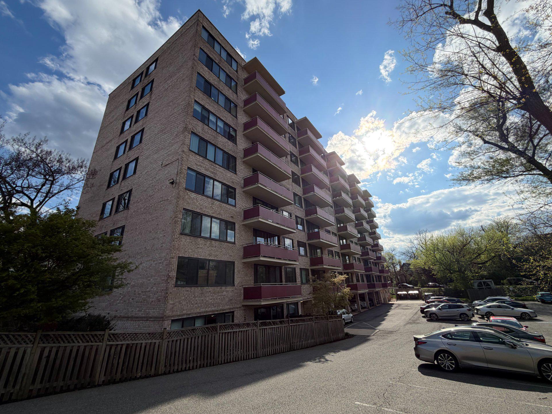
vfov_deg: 81.7
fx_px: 239
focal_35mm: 15
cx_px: 280
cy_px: 194
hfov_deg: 98.2
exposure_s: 1/1211
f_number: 2.2
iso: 20
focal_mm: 2.22
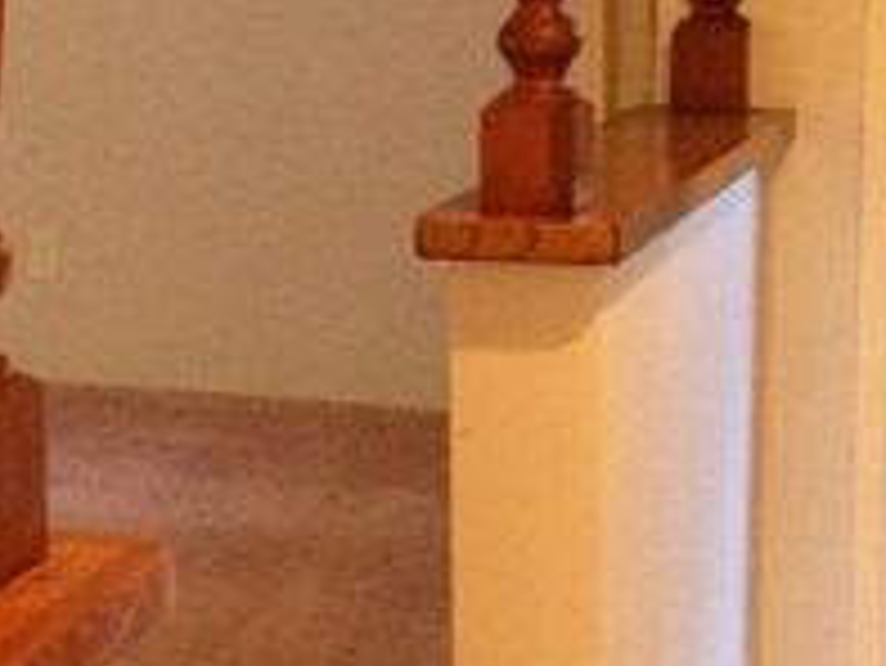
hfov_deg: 20.0
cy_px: 209
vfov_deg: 15.7
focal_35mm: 94
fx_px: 2407
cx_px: -76
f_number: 2.2
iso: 250
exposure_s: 1/30
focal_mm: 4.15
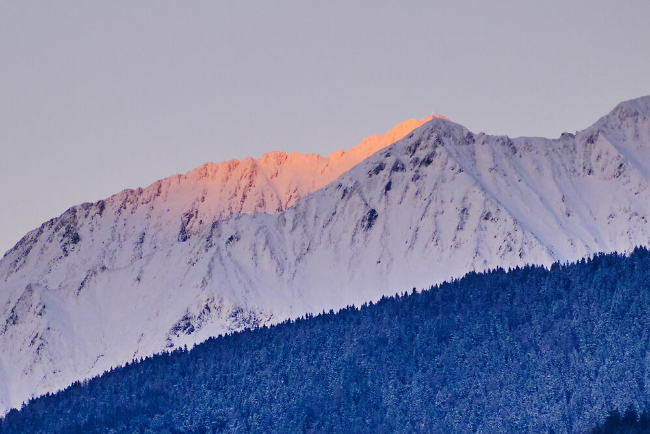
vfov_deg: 1.9
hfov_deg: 2.9
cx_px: 229
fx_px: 13001
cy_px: 380
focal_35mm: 720
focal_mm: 200
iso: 400
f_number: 4.8
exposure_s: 1/480
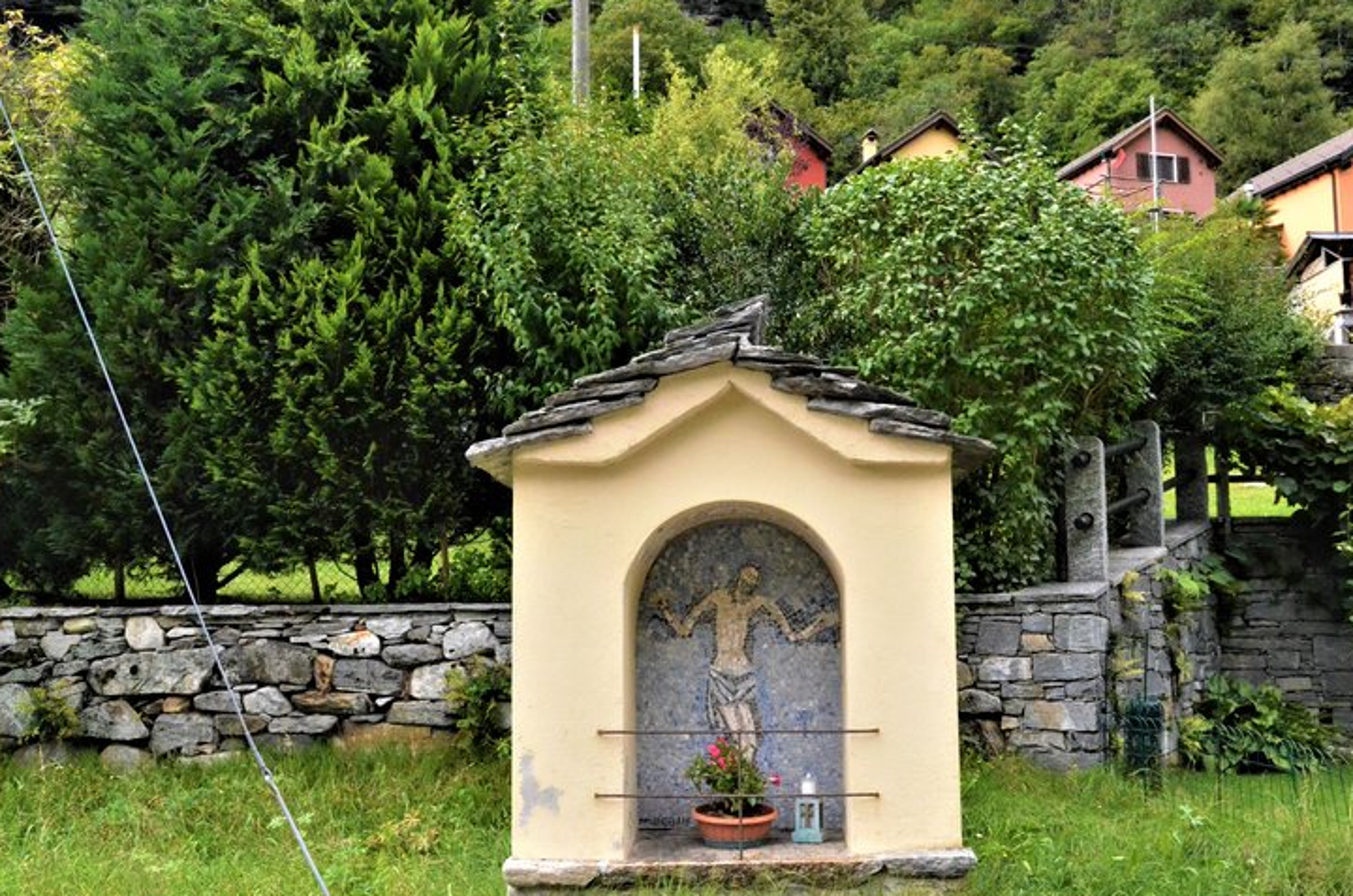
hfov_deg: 48.5
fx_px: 1500
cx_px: 703
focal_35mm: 40
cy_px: 425
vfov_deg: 33.3
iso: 6400
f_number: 13
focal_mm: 24
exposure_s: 1/640
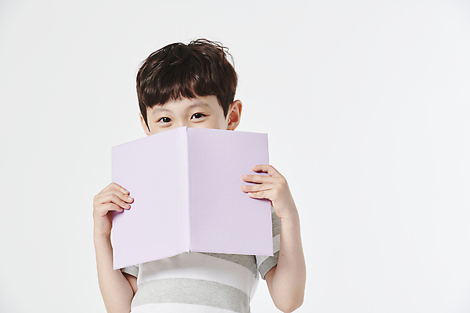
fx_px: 1958
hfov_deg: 13.7
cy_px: 156
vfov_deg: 9.1
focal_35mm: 150
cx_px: 235
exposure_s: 1/125
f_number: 11
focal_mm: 150
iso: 100
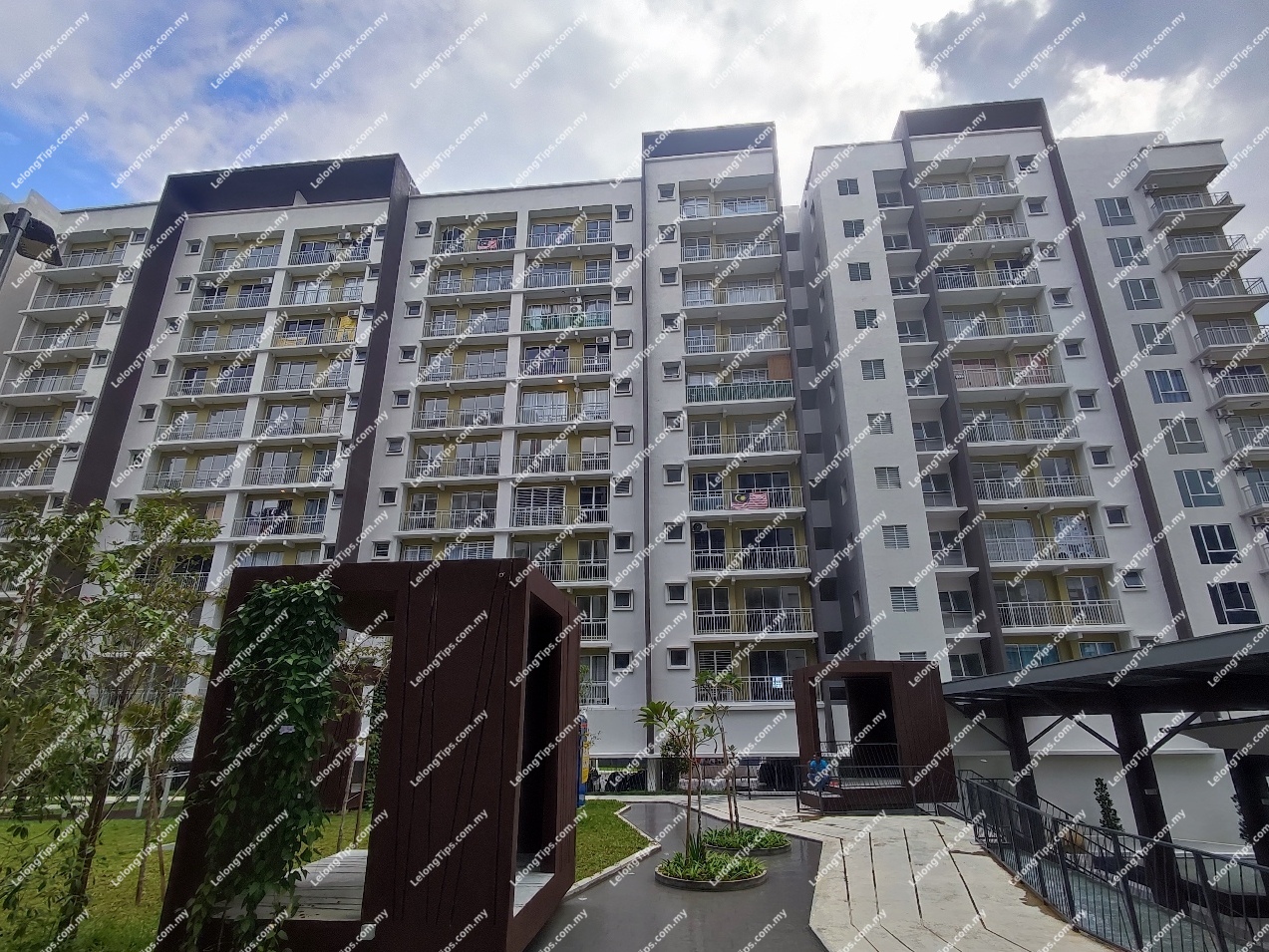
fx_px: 587
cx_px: 634
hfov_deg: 94.5
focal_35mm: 16
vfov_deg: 78.1
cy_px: 476
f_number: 2.2
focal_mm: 1.65
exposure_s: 1/476
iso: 50
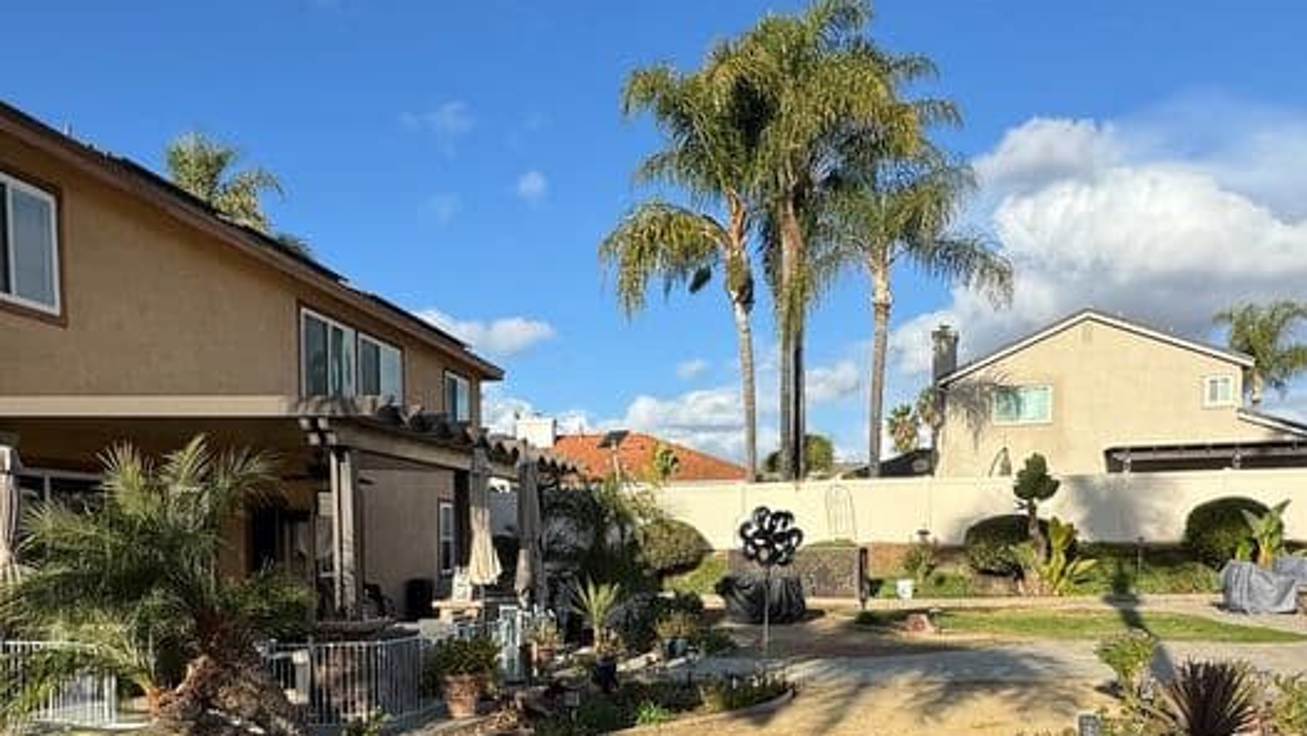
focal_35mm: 29
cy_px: 587
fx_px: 1005
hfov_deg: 66.0
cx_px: 606
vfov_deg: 38.7
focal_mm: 2.22
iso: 40
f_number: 2.2
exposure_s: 1/1672
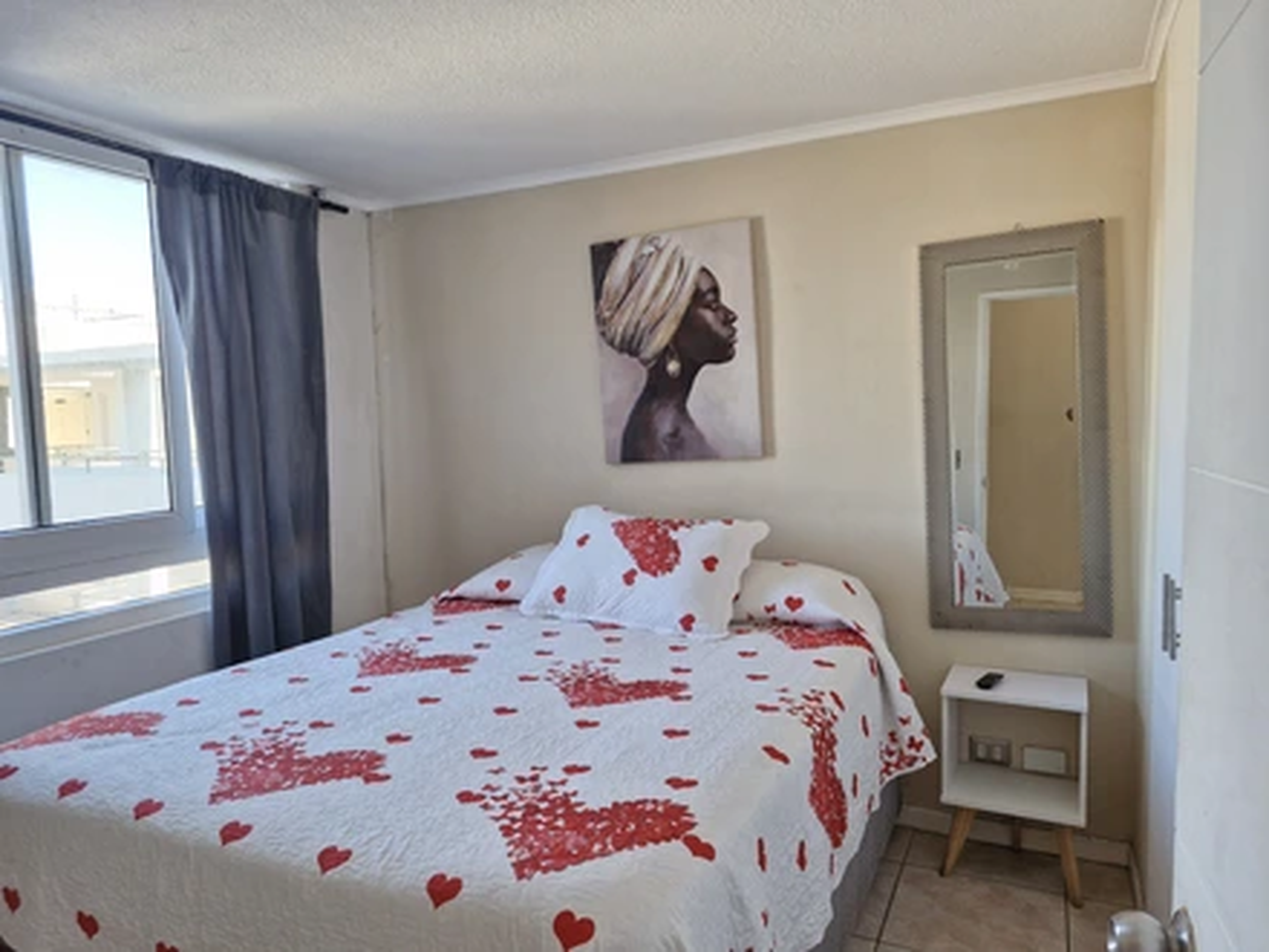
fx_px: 843
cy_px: 476
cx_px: 634
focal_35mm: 23
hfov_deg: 73.9
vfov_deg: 58.9
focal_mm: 5.54
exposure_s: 1/180
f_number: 1.8
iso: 160
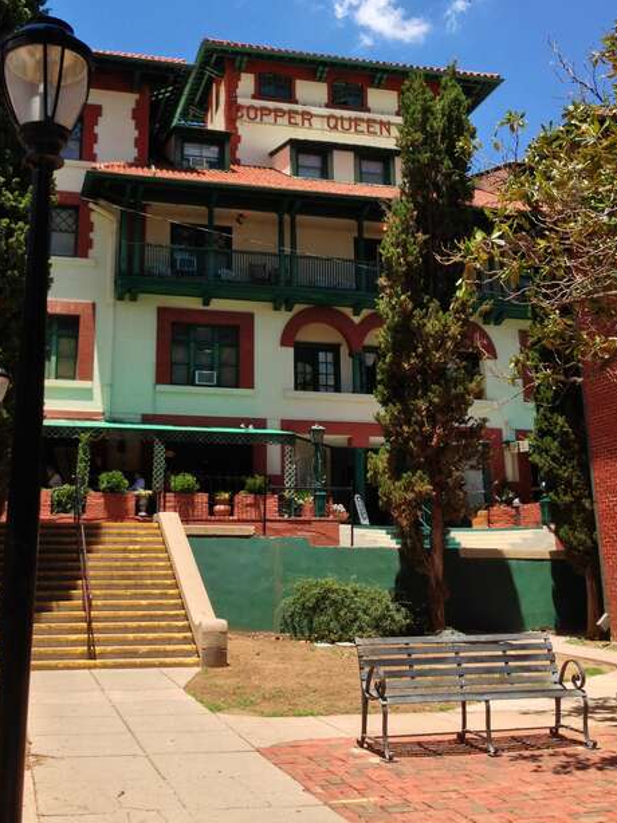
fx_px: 1023
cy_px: 319
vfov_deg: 43.6
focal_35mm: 43
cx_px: 245
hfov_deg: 33.5
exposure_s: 1/1085
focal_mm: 4.13
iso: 50
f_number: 2.4
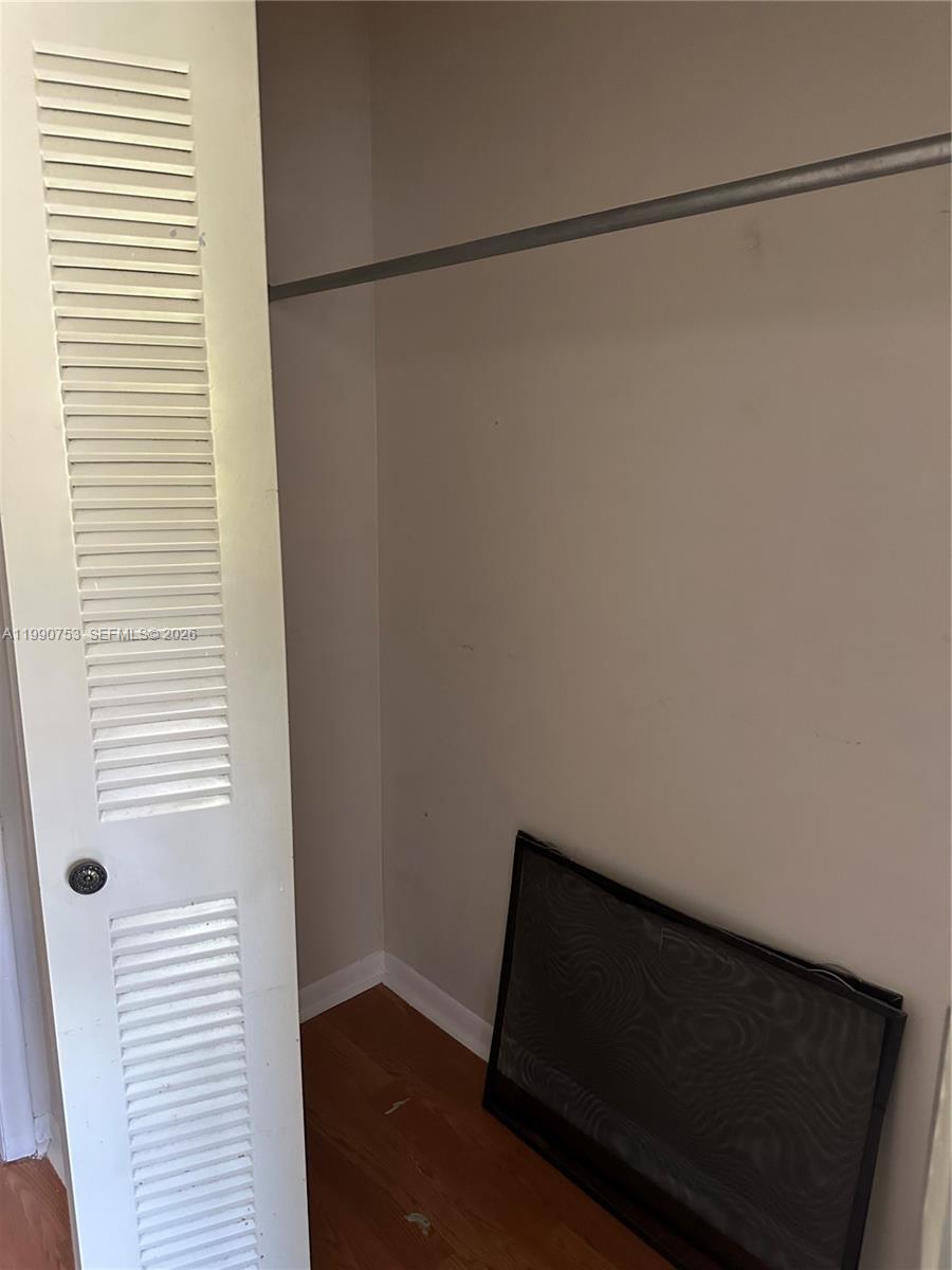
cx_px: 476
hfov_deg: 56.8
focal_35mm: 24
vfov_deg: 71.6
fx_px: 880
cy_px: 635
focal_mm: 6.86
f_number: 1.78
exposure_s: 1/60
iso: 640
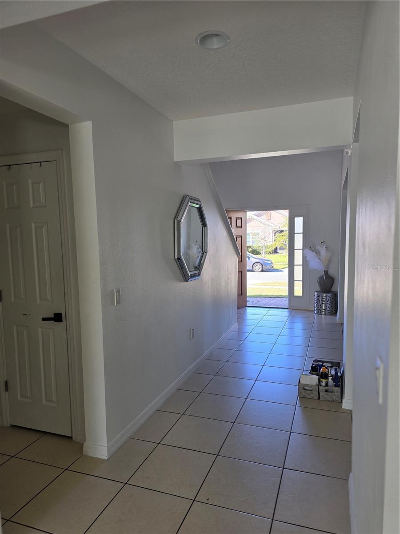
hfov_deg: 58.9
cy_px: 267
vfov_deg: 73.9
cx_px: 200
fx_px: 354
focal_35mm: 23
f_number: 1.7
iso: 32
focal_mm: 6.3
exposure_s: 1/120
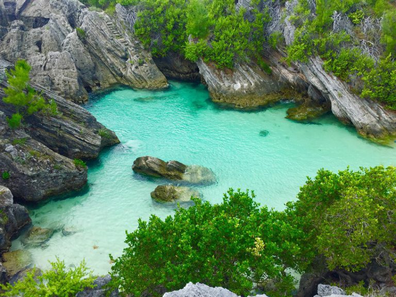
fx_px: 332
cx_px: 198
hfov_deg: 61.7
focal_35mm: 29
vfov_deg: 48.2
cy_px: 148
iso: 32
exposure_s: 1/1099
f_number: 2.2
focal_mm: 4.15
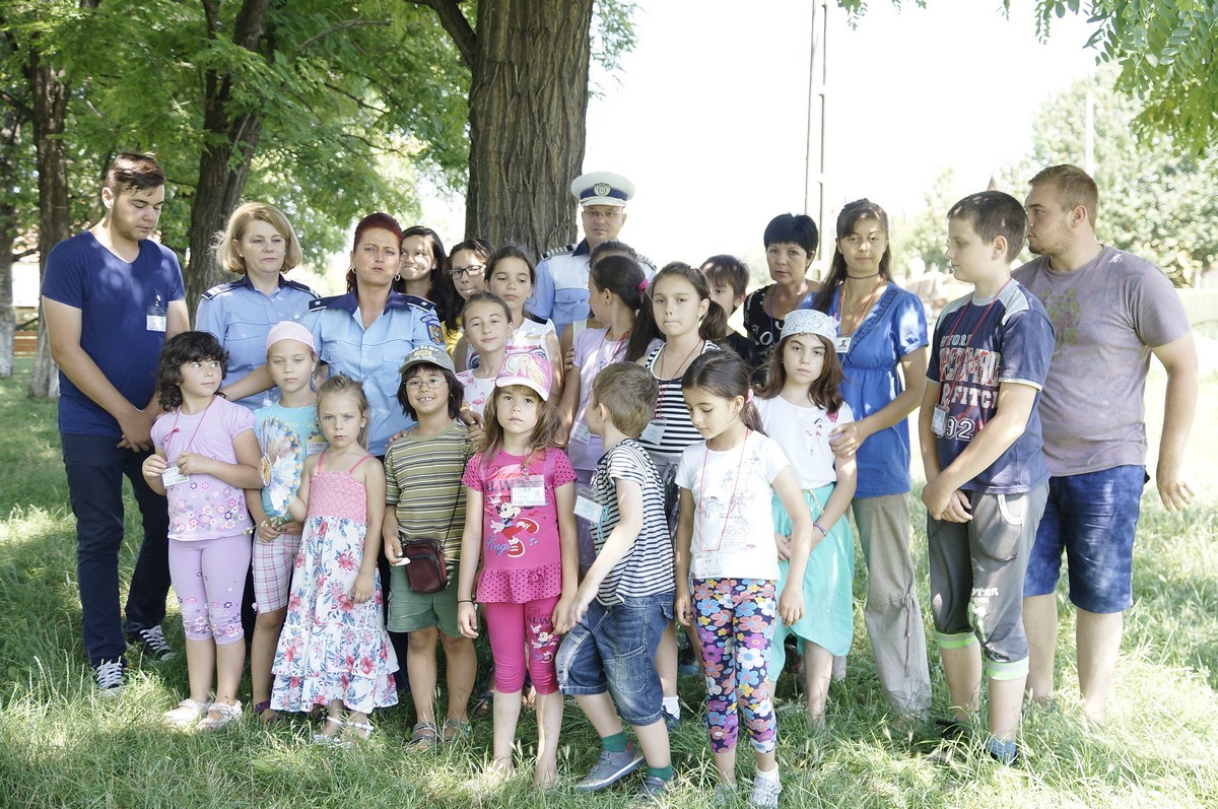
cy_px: 404
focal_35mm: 39
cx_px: 609
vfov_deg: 34.1
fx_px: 1318
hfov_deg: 49.6
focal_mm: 26
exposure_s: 1/200
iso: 200
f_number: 2.8
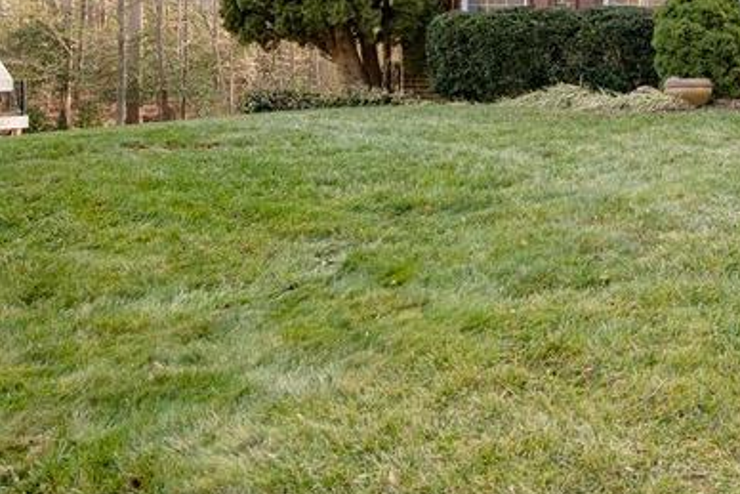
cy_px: -245
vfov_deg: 21.7
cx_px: 1003
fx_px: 1069
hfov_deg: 29.3
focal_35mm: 52
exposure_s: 1/640
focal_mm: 14
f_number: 5
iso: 100
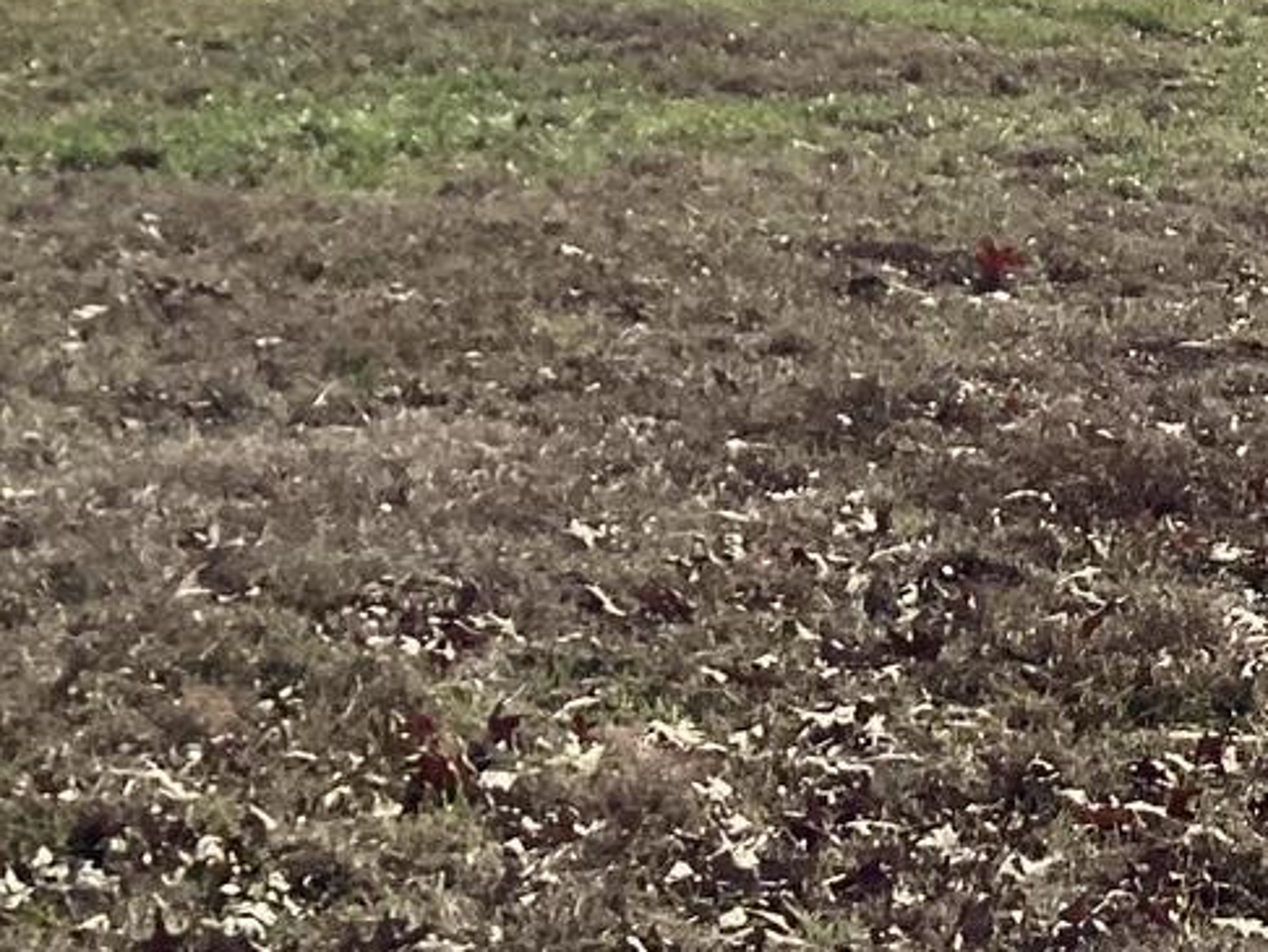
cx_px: 558
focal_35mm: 104
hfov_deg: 18.9
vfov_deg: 13.3
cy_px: -527
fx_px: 3811
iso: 25
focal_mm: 3.3
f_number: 2.4
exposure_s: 1/3268
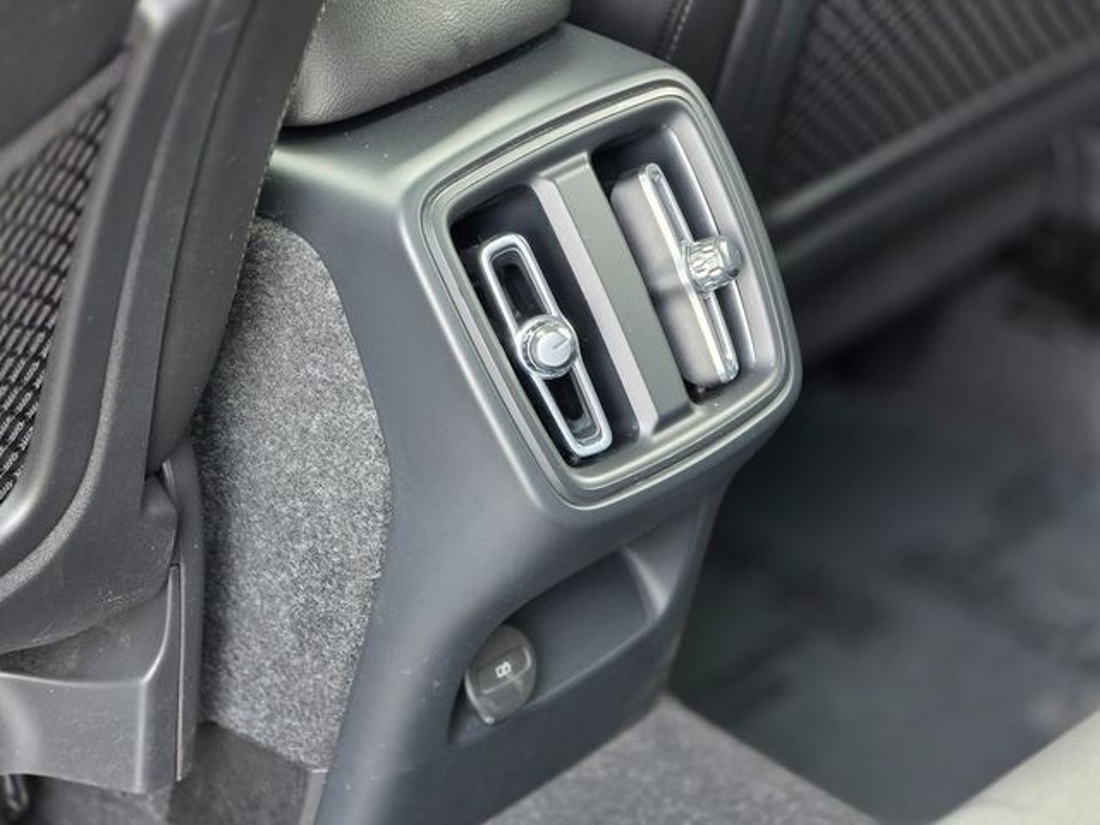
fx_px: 3654
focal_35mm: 115
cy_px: 412
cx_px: 550
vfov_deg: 12.9
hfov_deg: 17.1
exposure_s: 1/30
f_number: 3.4
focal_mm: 18.6
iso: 320
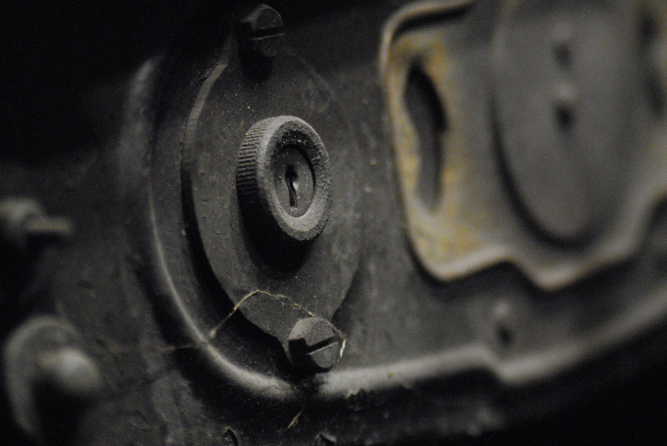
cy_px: 223
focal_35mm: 105
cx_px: 334
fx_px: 1948
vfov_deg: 13.1
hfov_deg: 19.4
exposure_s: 1/20
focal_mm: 70
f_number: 3.5
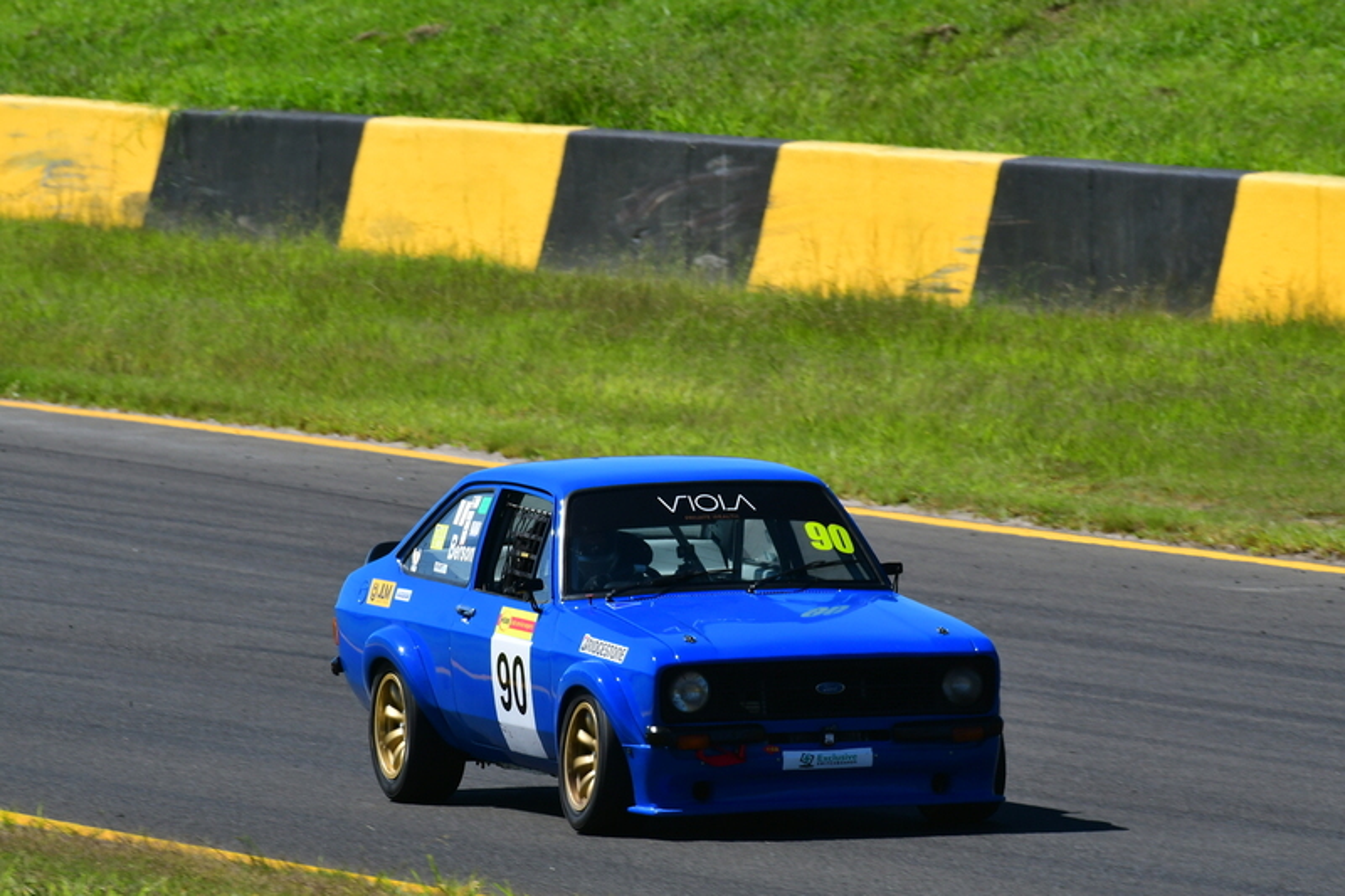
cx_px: 672
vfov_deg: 1.8
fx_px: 28013
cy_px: 448
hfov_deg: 2.8
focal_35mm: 750
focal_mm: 500
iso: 500
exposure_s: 1/640
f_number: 13
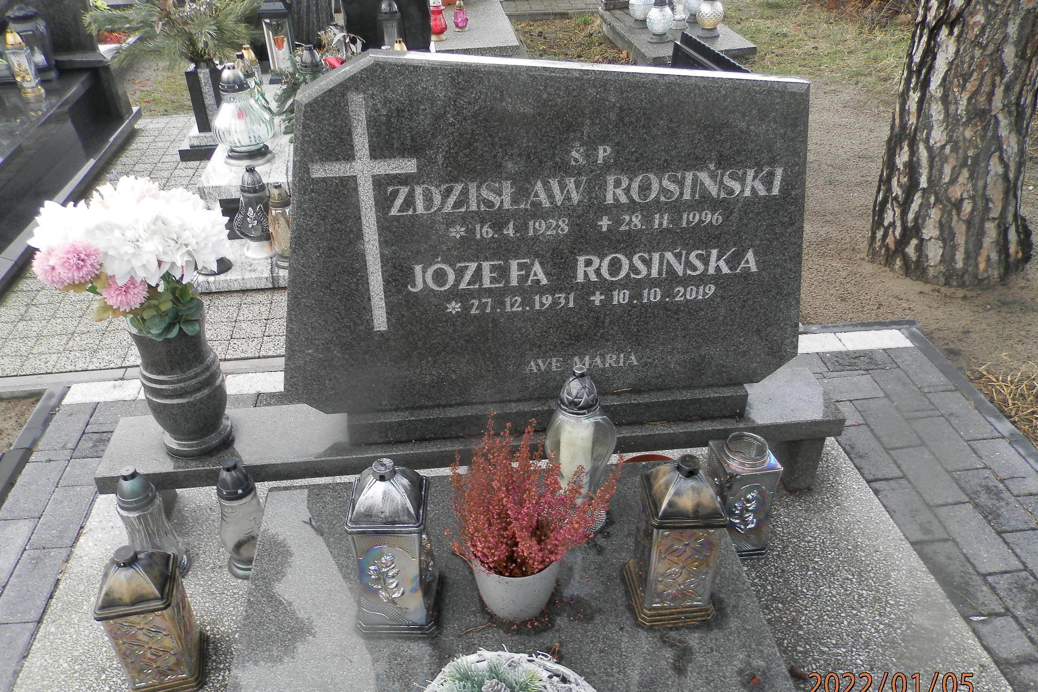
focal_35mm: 27
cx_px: 501
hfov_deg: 67.4
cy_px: 367
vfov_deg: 47.9
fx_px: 779
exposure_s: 1/50
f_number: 3.1
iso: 80
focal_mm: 4.5
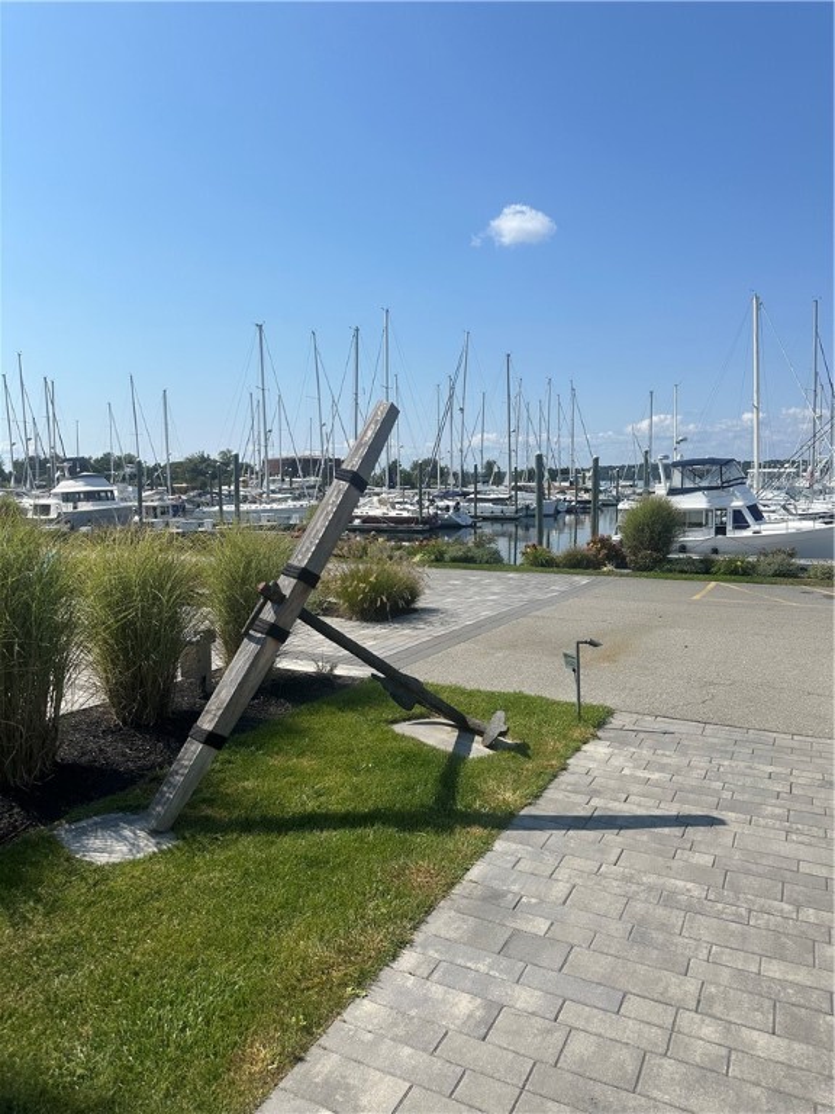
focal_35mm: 24
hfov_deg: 56.8
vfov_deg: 71.6
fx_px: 772
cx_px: 418
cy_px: 557
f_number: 1.78
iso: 80
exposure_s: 1/7042
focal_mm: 6.86
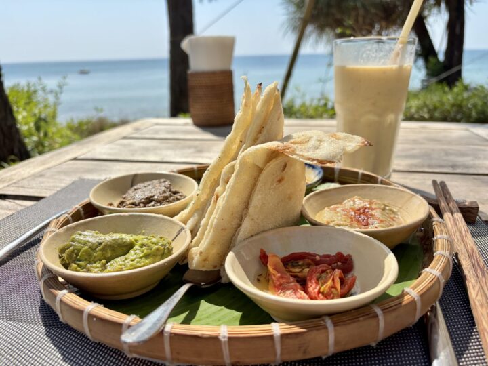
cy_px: 183
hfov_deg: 67.3
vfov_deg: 53.1
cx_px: 244
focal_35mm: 26
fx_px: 367
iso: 50
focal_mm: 5.96
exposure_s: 1/2242
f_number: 1.6
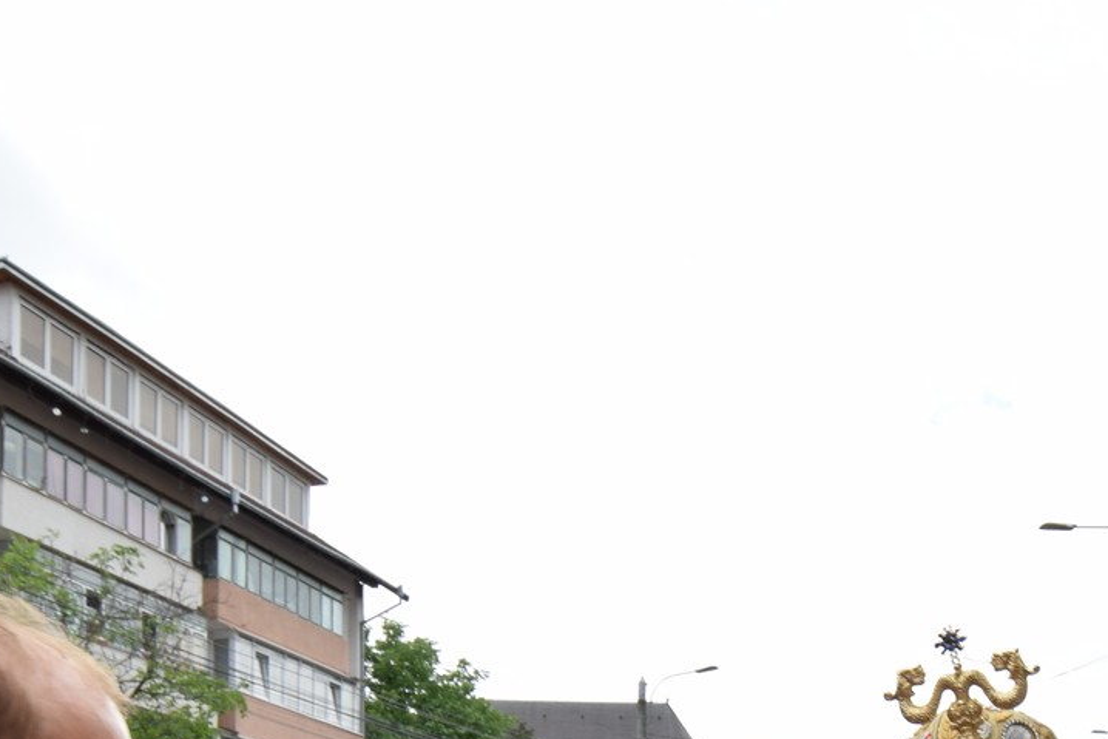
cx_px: 765
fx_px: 1231
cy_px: 978
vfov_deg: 27.5
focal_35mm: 40
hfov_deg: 47.4
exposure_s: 1/100
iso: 100
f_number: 7.1
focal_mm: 10
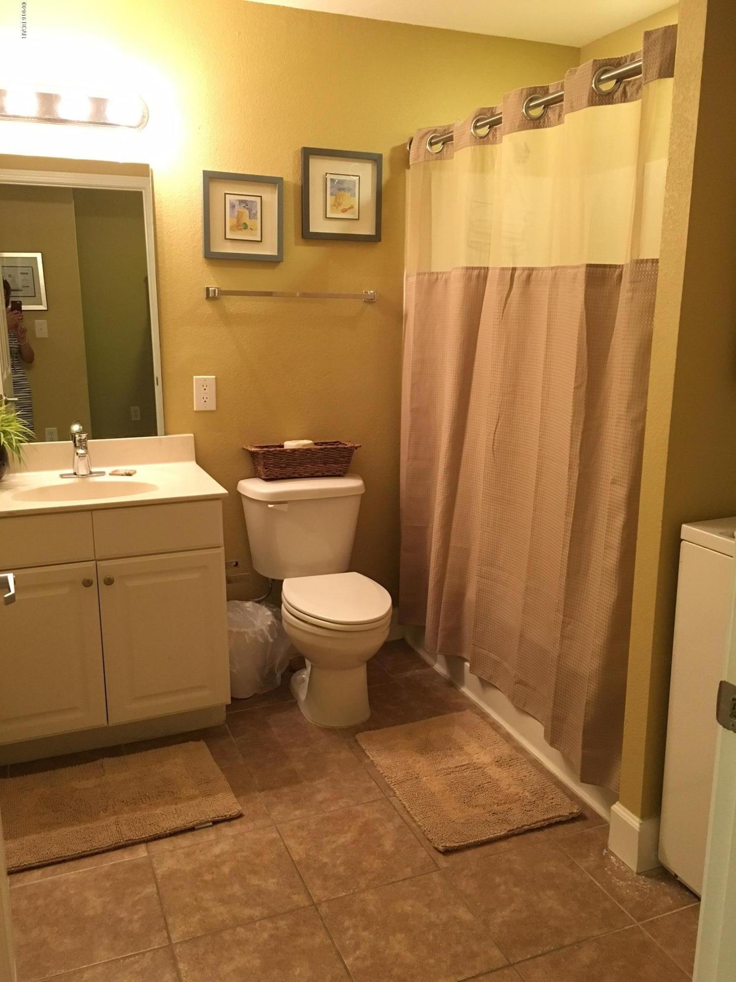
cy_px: 491
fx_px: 822
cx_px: 368
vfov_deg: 61.7
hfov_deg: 48.2
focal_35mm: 29
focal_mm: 4.15
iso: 200
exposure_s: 1/20
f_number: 2.2
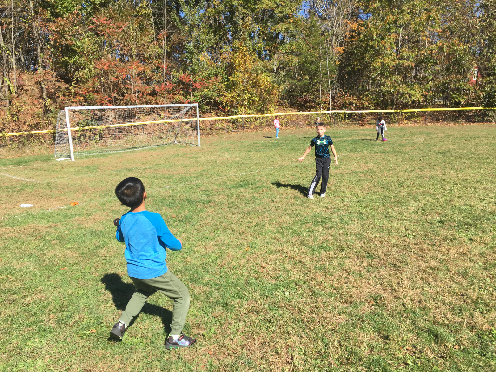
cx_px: 248
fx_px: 415
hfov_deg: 61.7
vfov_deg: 48.2
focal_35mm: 29
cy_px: 186
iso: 25
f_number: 2.2
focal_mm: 4.15
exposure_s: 1/864
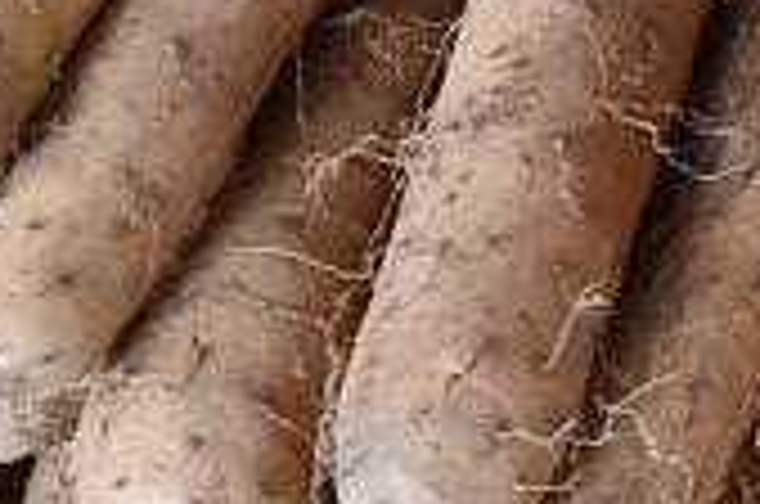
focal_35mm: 249
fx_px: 5247
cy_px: -277
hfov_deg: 7.3
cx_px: 2311
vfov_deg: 5.4
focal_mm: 35
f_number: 4.5
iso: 1600
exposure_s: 1/80
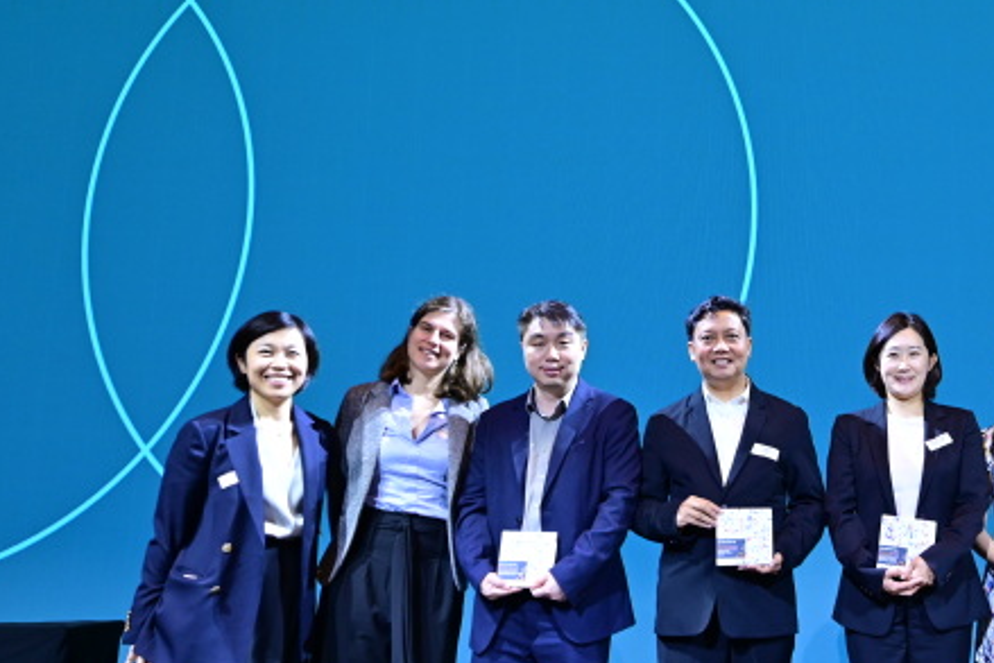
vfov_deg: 30.5
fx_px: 1216
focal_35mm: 44
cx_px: 846
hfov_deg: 41.8
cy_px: 322
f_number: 4
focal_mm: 21.5
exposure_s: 1/60
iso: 500
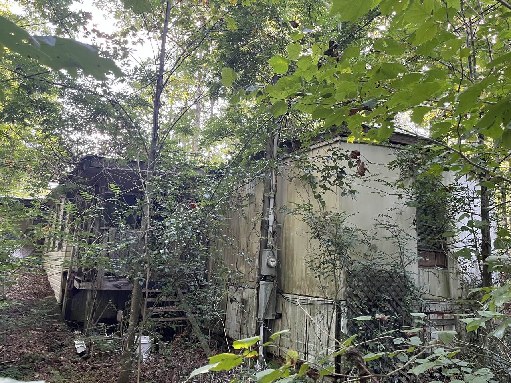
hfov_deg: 67.3
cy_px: 192
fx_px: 384
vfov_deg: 53.1
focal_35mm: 26
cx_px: 256
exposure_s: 1/65
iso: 125
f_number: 1.6
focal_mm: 5.1
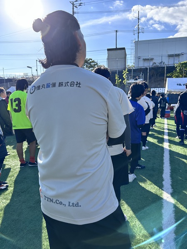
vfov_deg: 67.3
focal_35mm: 26
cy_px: 124
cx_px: 94
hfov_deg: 53.1
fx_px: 187
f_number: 1.5
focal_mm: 5.7
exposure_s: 1/2513
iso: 50
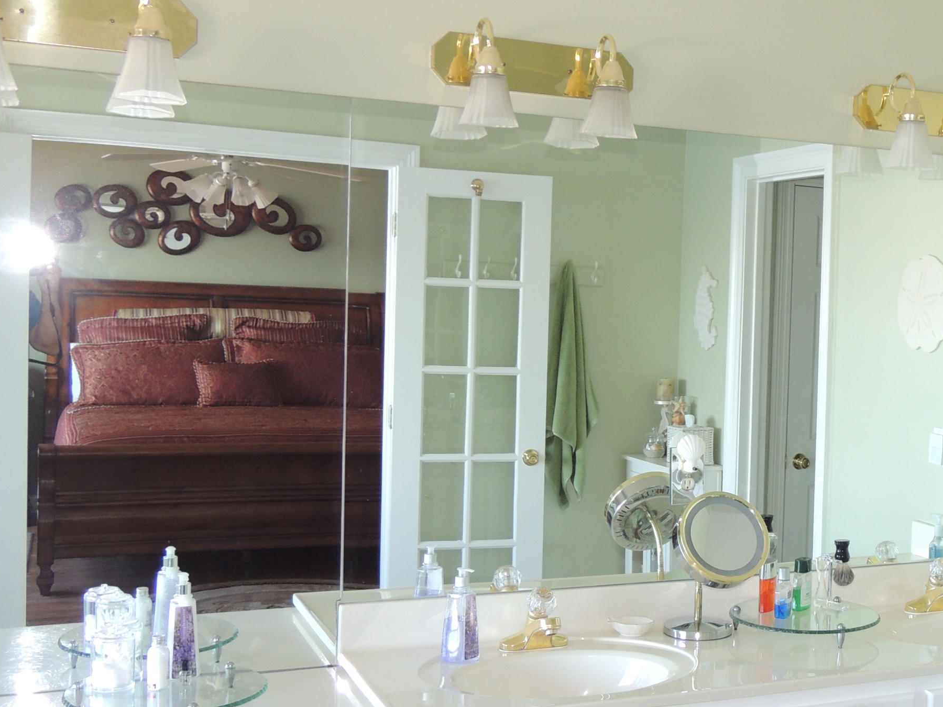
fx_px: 1362
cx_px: 762
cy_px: 371
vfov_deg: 29.1
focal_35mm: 50
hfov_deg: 36.8
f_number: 3.1
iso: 200
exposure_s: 1/30
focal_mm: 5.3
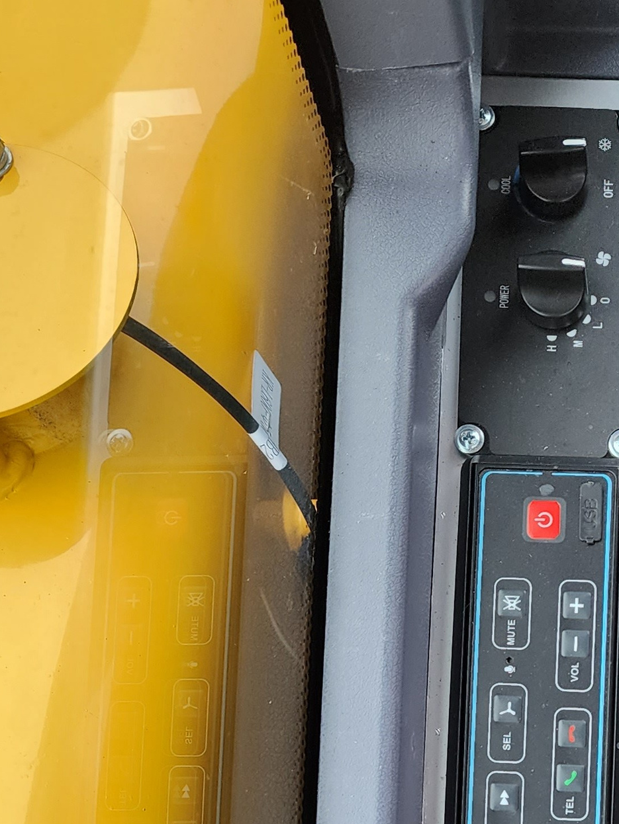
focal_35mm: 63
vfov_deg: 27.0
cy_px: 1002
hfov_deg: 22.1
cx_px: 664
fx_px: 1502
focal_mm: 6.4
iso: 125
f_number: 1.8
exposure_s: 1/180
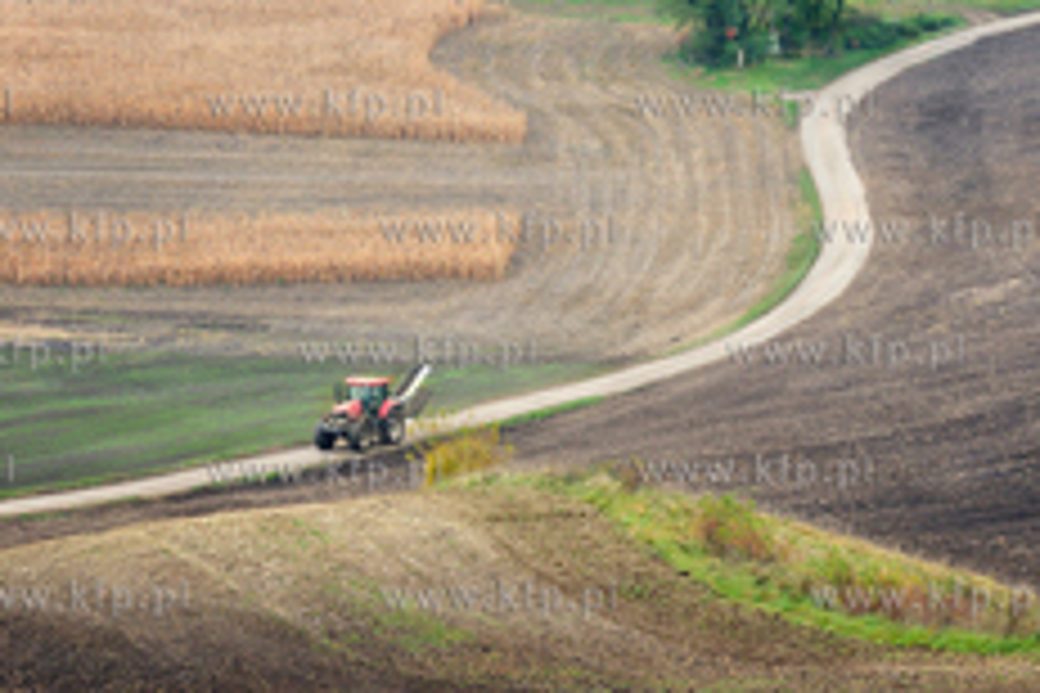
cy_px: 288
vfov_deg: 6.5
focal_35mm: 211
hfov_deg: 9.7
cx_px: 657
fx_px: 6095
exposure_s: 1/60
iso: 800
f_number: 16
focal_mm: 122
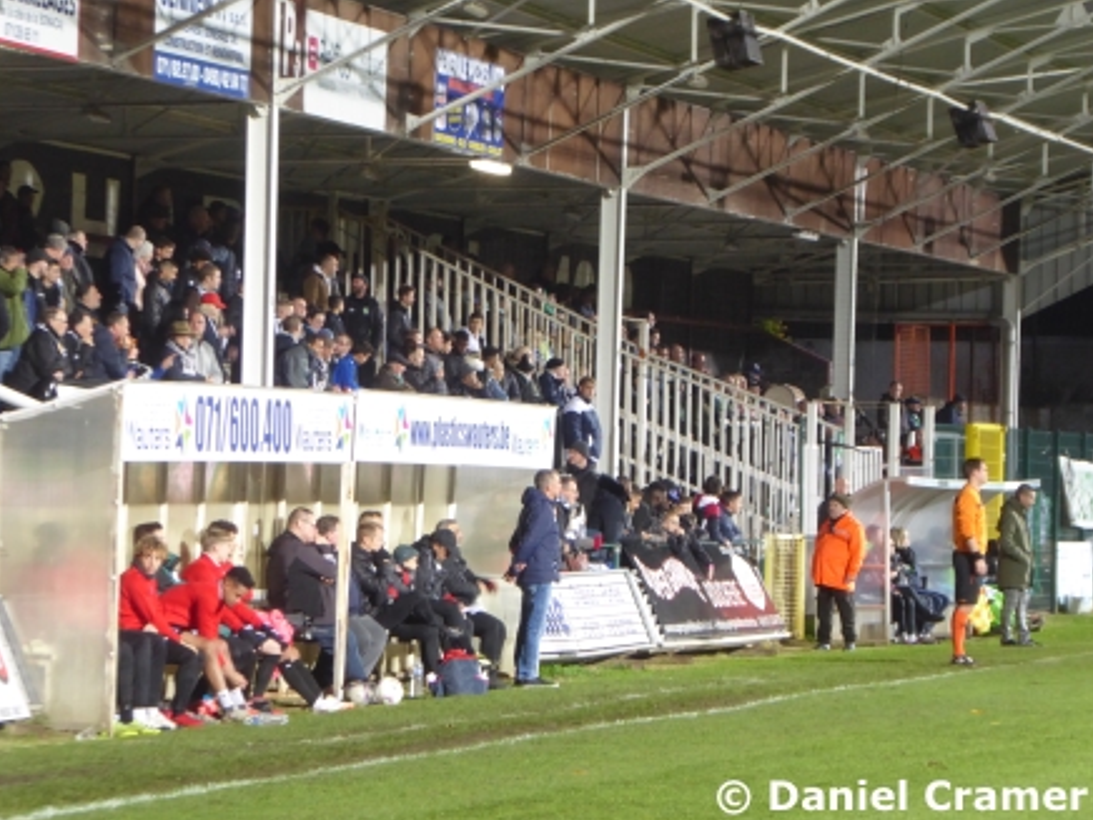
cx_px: 541
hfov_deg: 10.4
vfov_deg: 7.8
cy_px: 401
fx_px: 6031
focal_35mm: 191
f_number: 5.6
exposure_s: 1/15
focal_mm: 33.2
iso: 400
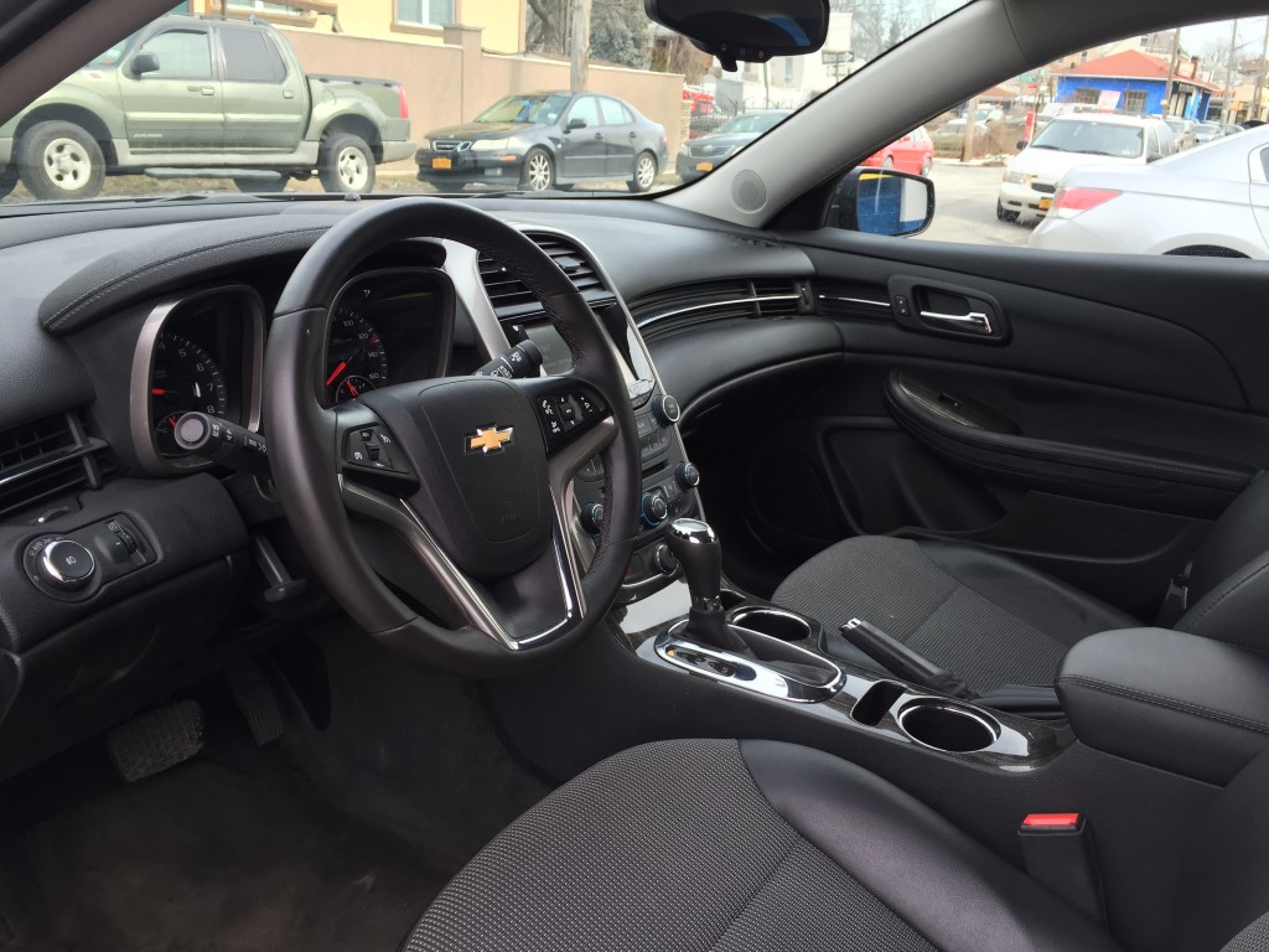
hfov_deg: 61.7
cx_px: 634
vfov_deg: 48.2
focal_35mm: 29
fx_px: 1063
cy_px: 476
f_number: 2.2
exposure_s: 1/128
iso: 32
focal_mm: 4.15
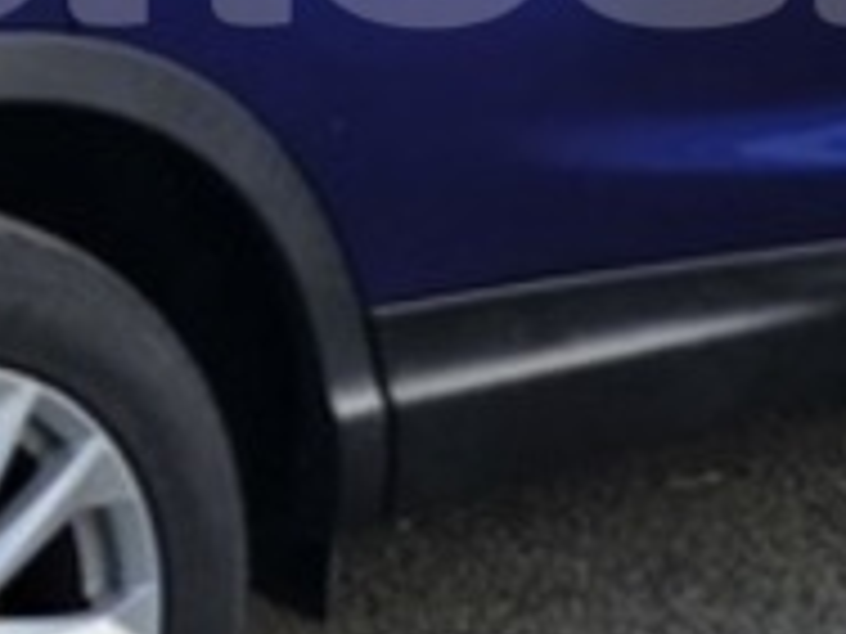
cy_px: -72
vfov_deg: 14.7
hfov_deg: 19.9
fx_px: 2395
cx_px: 230
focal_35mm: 98
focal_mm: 6.3
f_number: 1.7
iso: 80
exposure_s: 1/2000
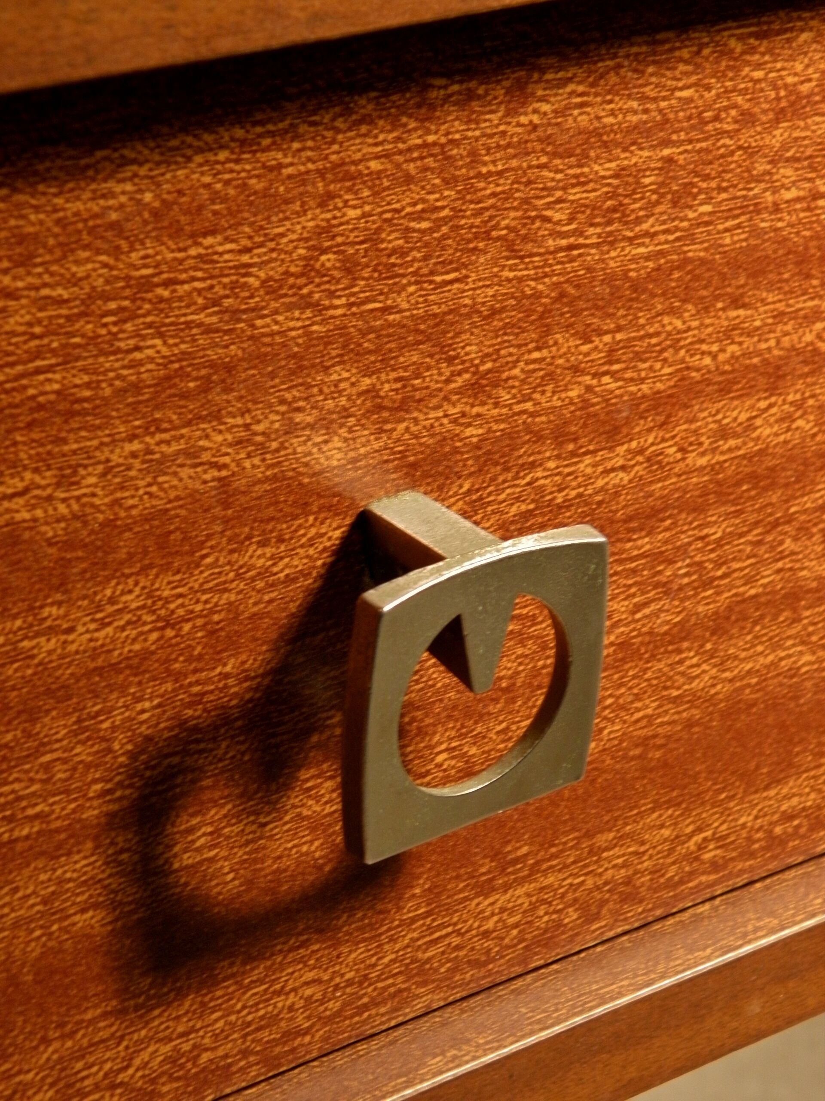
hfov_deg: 18.4
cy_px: 550
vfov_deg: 24.4
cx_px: 412
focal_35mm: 80
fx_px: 2542
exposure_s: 1/13
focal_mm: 14.3
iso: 200
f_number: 4.4
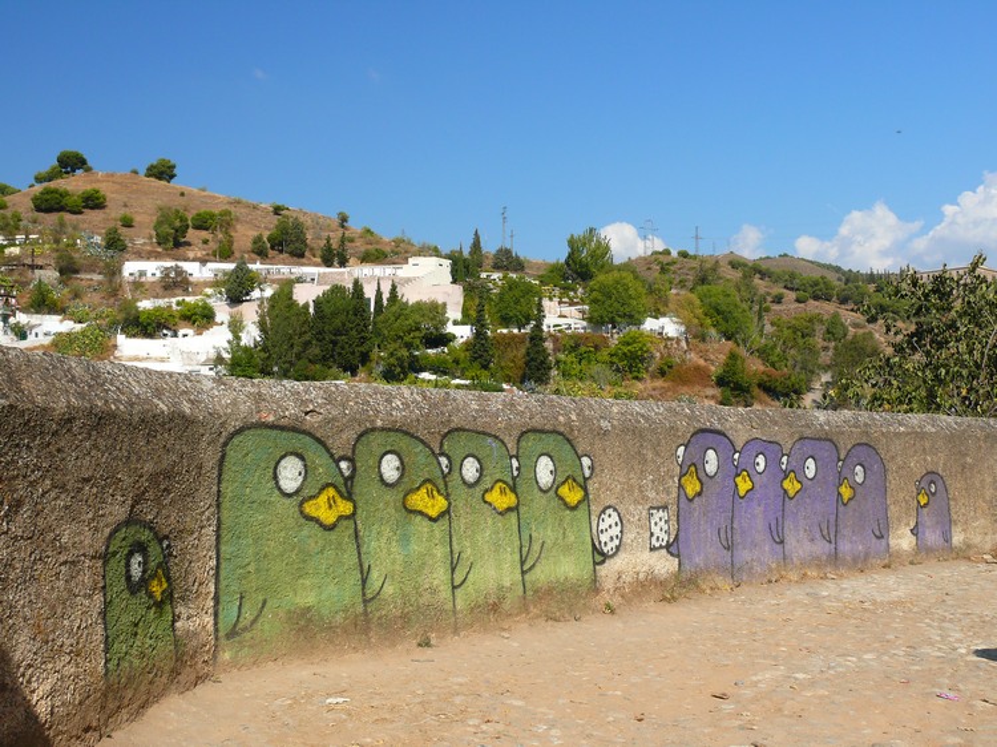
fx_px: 1094
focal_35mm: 38
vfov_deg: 37.7
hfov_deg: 49.0
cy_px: 374
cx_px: 498
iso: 100
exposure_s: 1/200
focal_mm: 8.1
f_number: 5.6
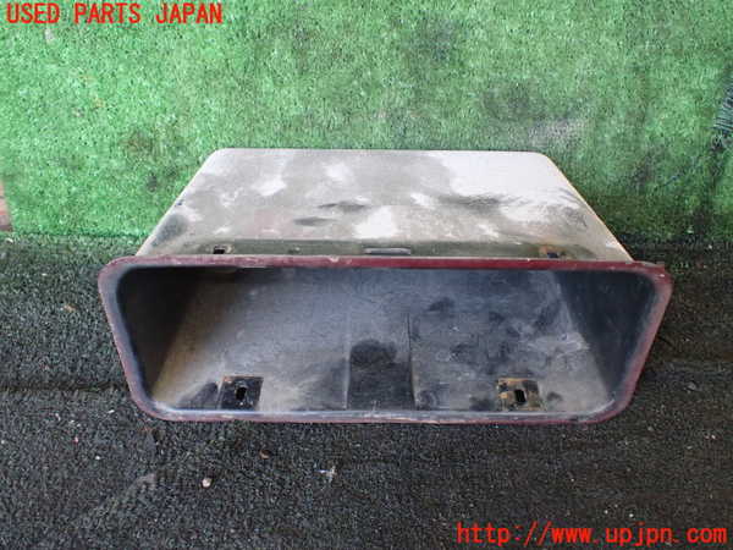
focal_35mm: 30
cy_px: 275
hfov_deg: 60.0
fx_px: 635
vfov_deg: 46.8
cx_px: 366
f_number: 2.3
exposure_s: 1/125
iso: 800
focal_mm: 5.4
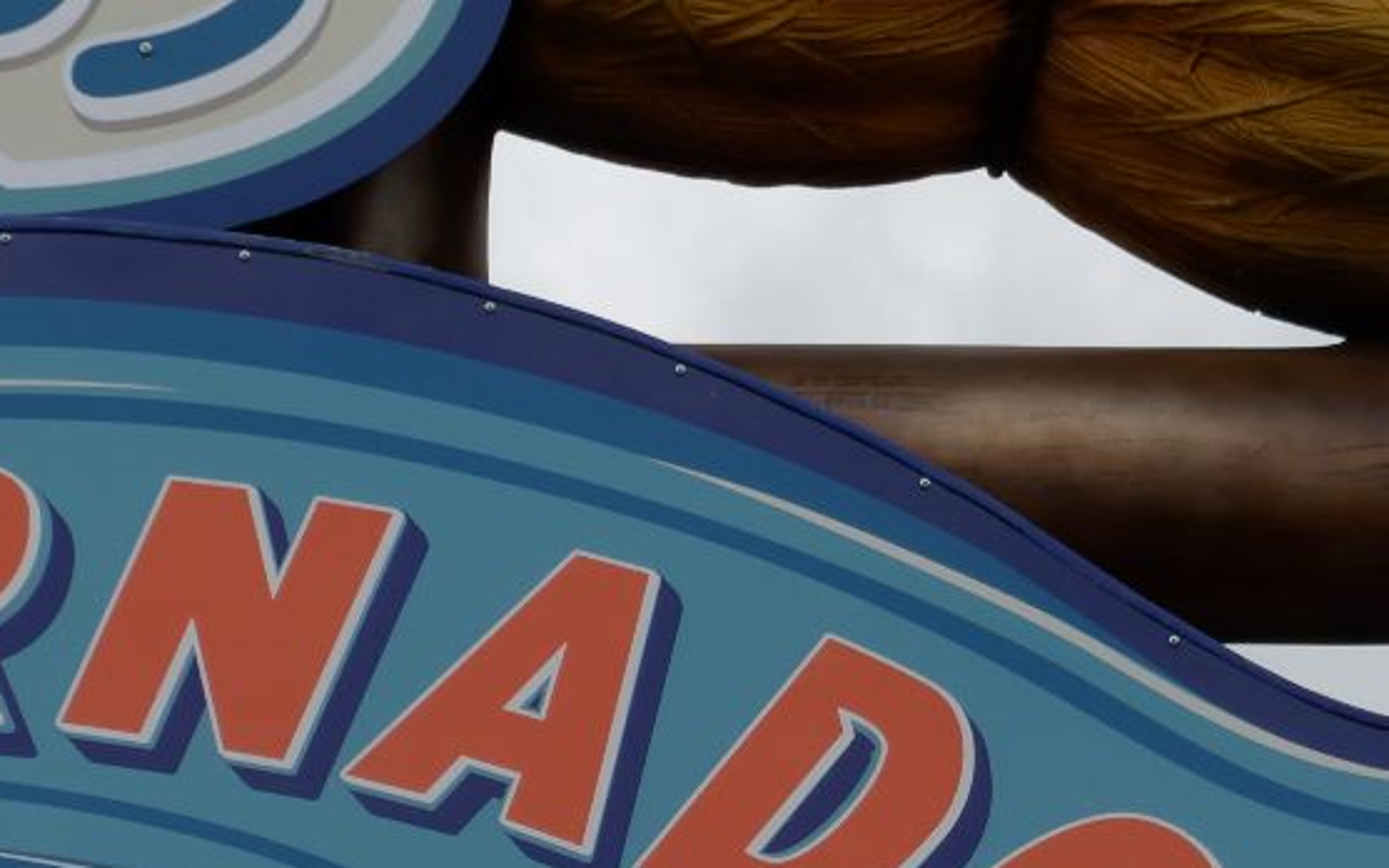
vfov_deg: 2.8
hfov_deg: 4.5
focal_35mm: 465
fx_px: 17601
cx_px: 212
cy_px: 824
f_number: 4.5
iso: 125
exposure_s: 1/800
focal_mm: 45.2
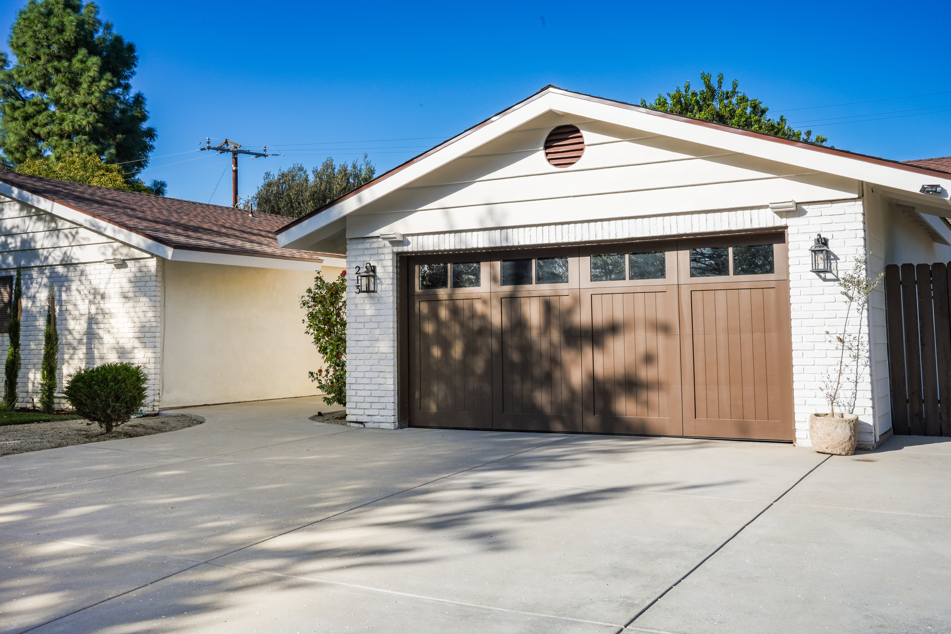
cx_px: 476
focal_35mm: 35
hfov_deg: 54.4
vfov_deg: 37.9
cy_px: 317
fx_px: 925
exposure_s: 1/60
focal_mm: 35
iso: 100
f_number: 20
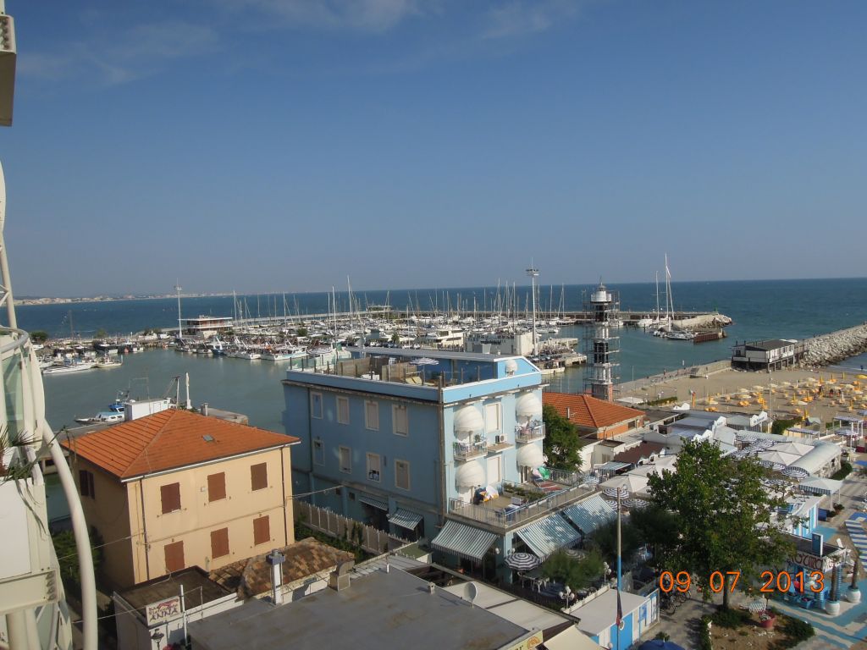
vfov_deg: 49.7
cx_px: 434
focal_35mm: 28
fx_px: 701
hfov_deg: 63.4
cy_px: 325
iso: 160
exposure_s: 1/1250
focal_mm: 5
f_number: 5.6
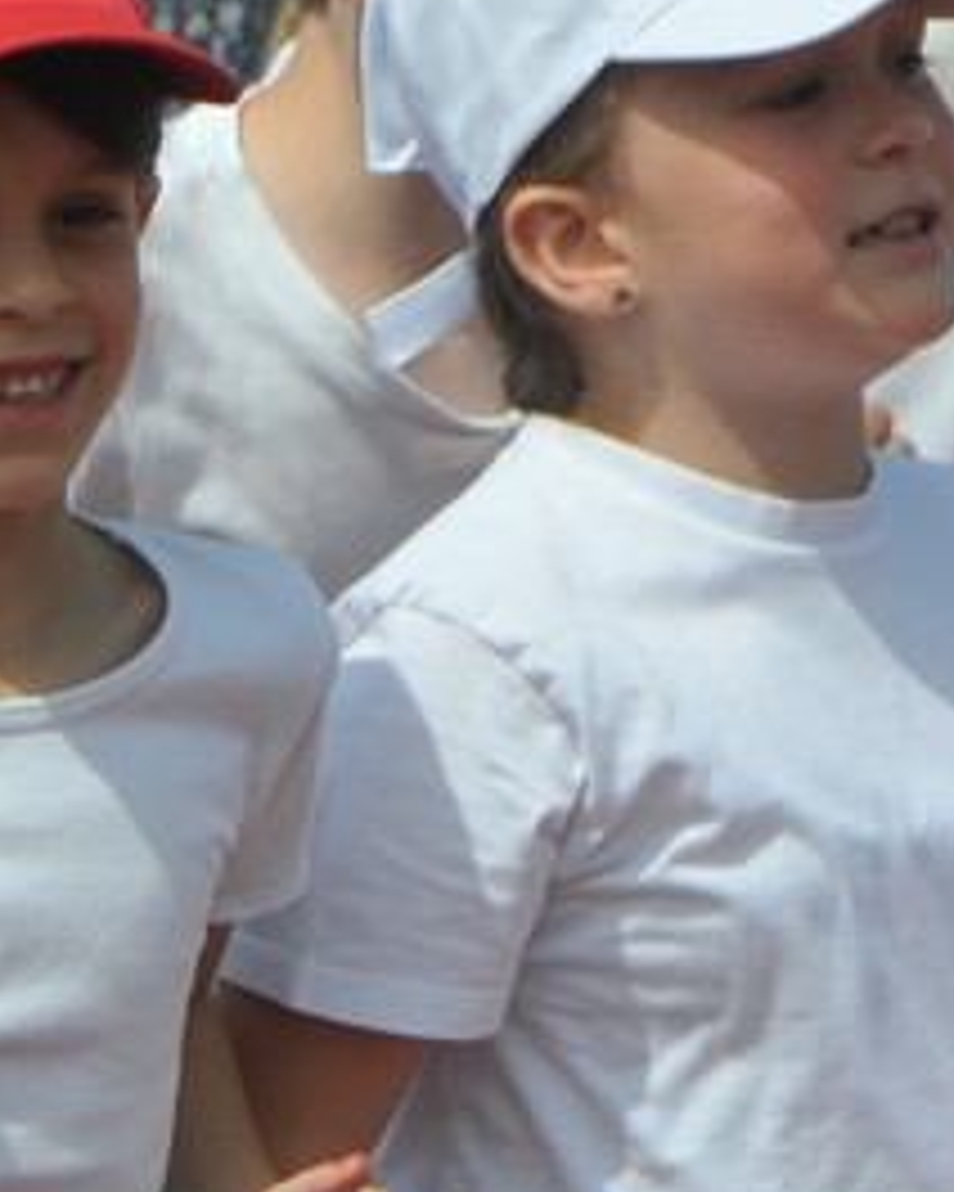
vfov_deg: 2.6
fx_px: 25863
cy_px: 1057
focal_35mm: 733
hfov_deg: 2.1
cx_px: -153
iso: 200
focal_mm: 135
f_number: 11
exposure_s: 1/500
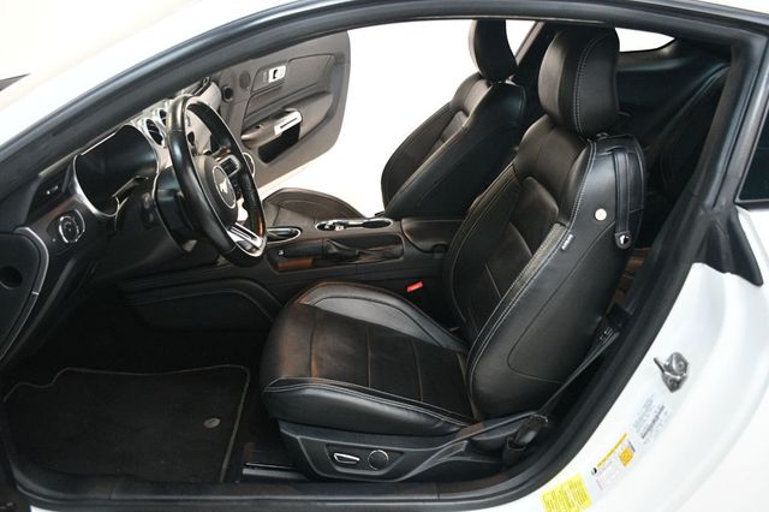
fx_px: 705
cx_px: 384
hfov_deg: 57.2
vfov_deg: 39.9
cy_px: 256
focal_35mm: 33
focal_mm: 22
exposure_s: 1/80
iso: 3200
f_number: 3.5
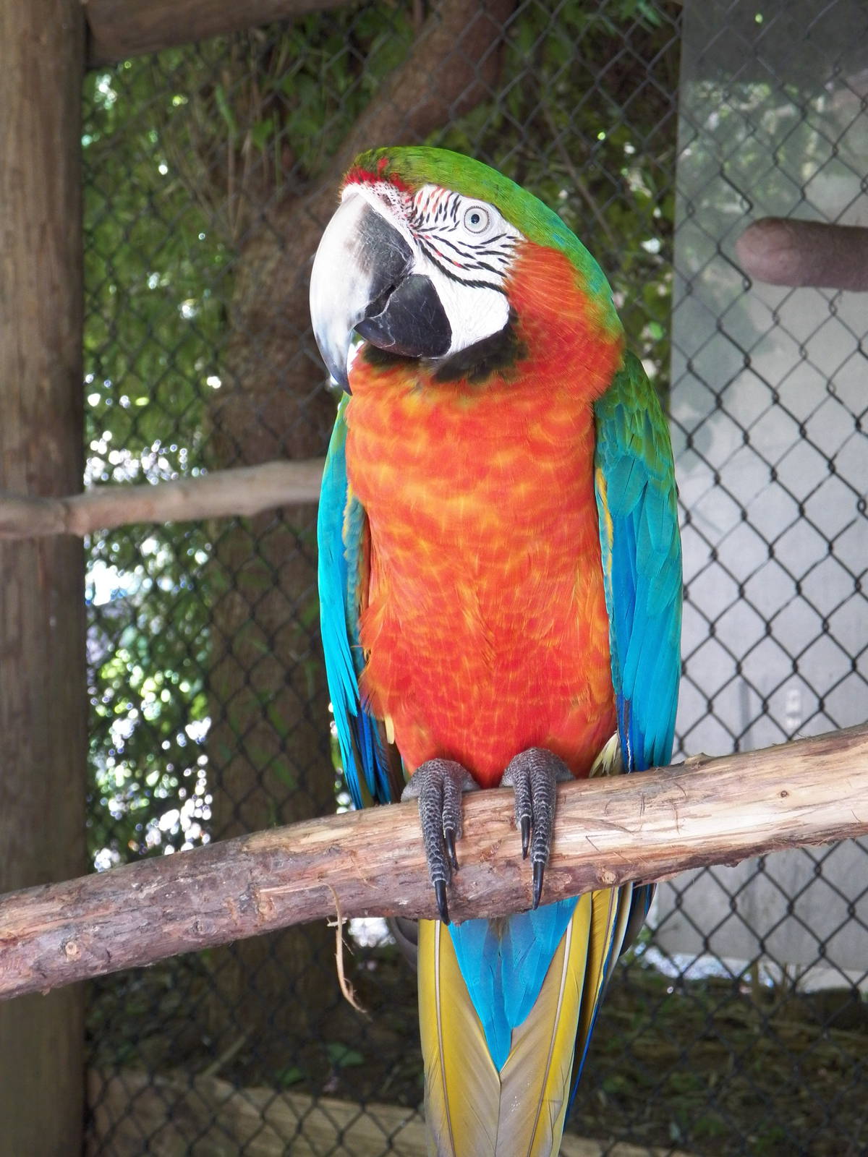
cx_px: 434
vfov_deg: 26.3
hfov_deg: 19.9
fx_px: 2474
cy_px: 578
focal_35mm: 74
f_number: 3.6
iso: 250
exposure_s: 1/40
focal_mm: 13.2
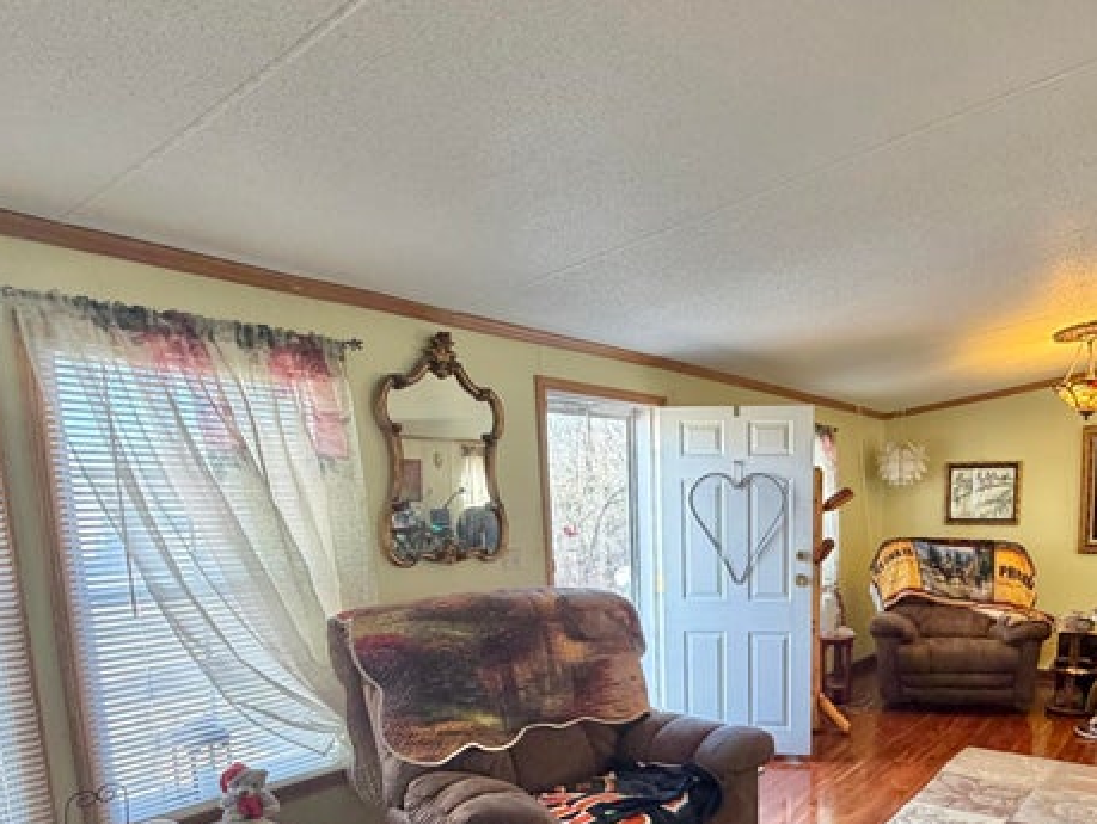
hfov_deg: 64.8
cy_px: 631
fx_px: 825
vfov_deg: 50.6
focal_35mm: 26
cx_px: 764
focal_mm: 2.22
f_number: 2.2
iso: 320
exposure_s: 1/110
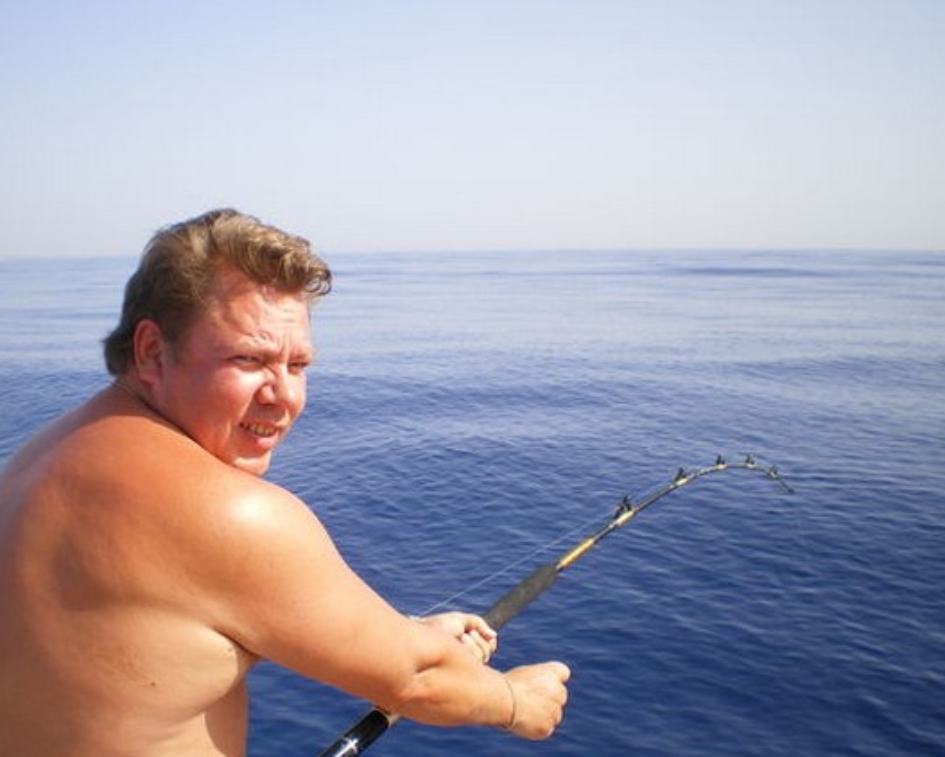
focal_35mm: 42
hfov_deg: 43.6
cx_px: 389
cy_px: 407
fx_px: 1175
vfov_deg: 35.7
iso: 50
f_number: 4.6
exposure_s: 1/320
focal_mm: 6.3
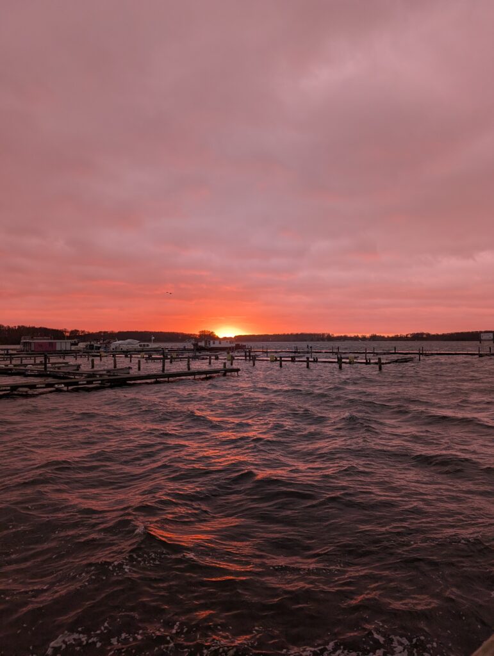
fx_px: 456
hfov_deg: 56.9
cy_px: 328
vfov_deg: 71.5
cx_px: 247
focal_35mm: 24
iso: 45
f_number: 1.68
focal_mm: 6.9
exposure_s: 1/168
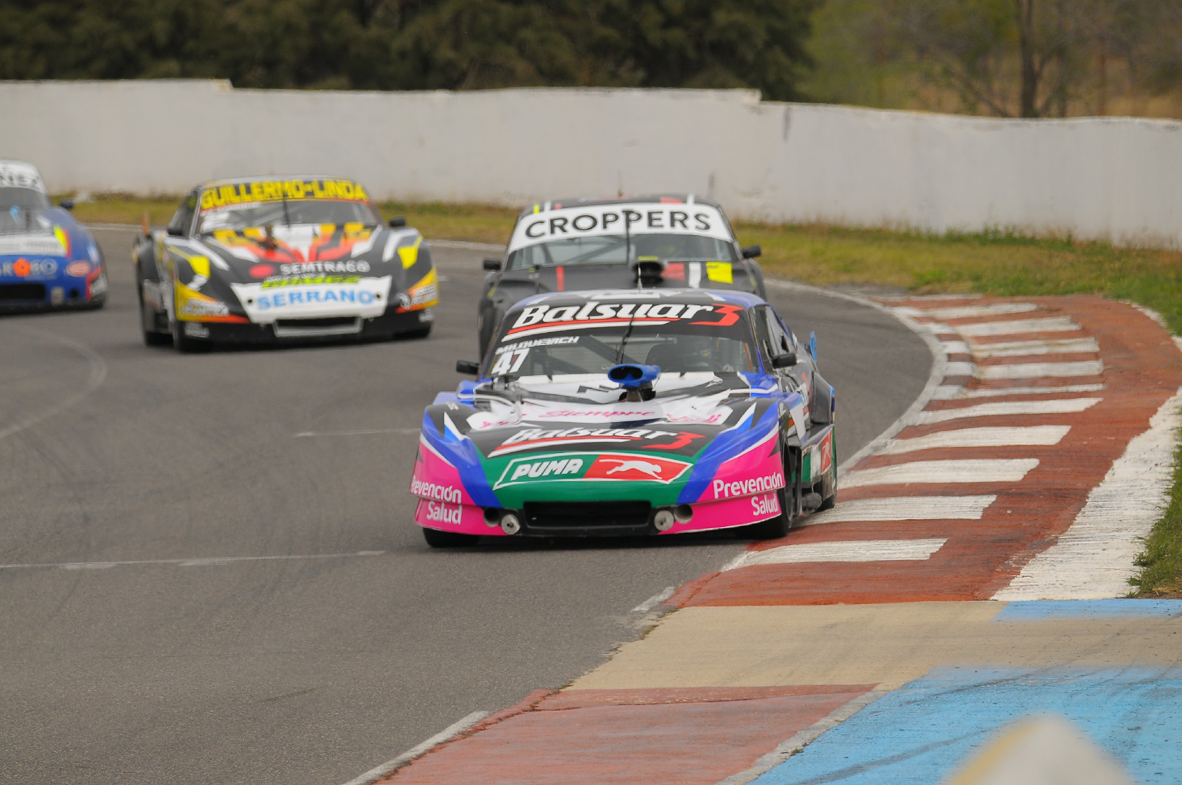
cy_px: 392
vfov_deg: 2.6
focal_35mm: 525
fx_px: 17216
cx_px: 591
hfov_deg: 3.9
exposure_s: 1/1000
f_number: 5.6
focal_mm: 350
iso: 200
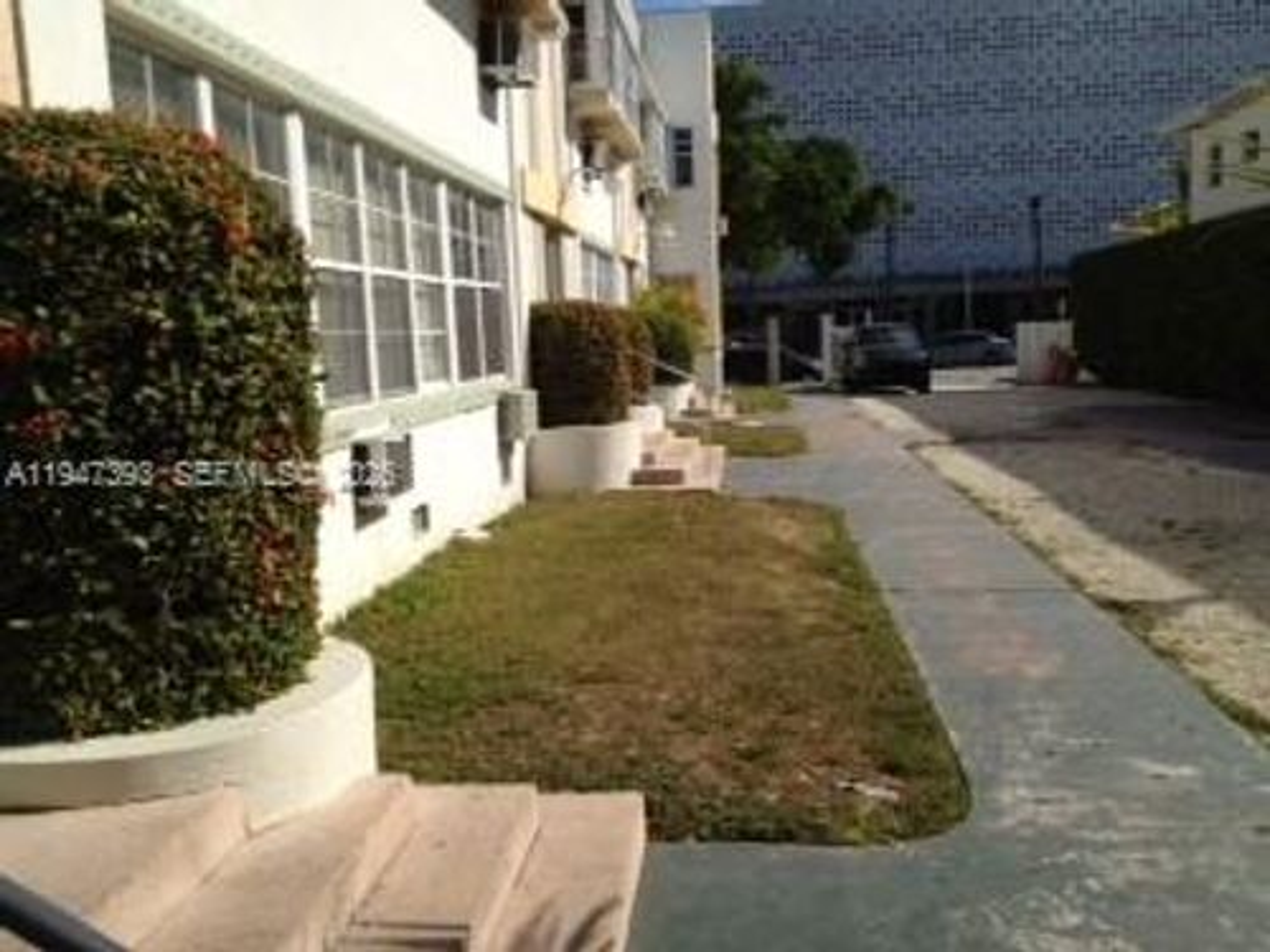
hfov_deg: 52.6
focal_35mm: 35
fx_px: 1284
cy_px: 476
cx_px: 635
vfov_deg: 40.7
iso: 64
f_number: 2.4
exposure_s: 1/3067
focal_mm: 4.28
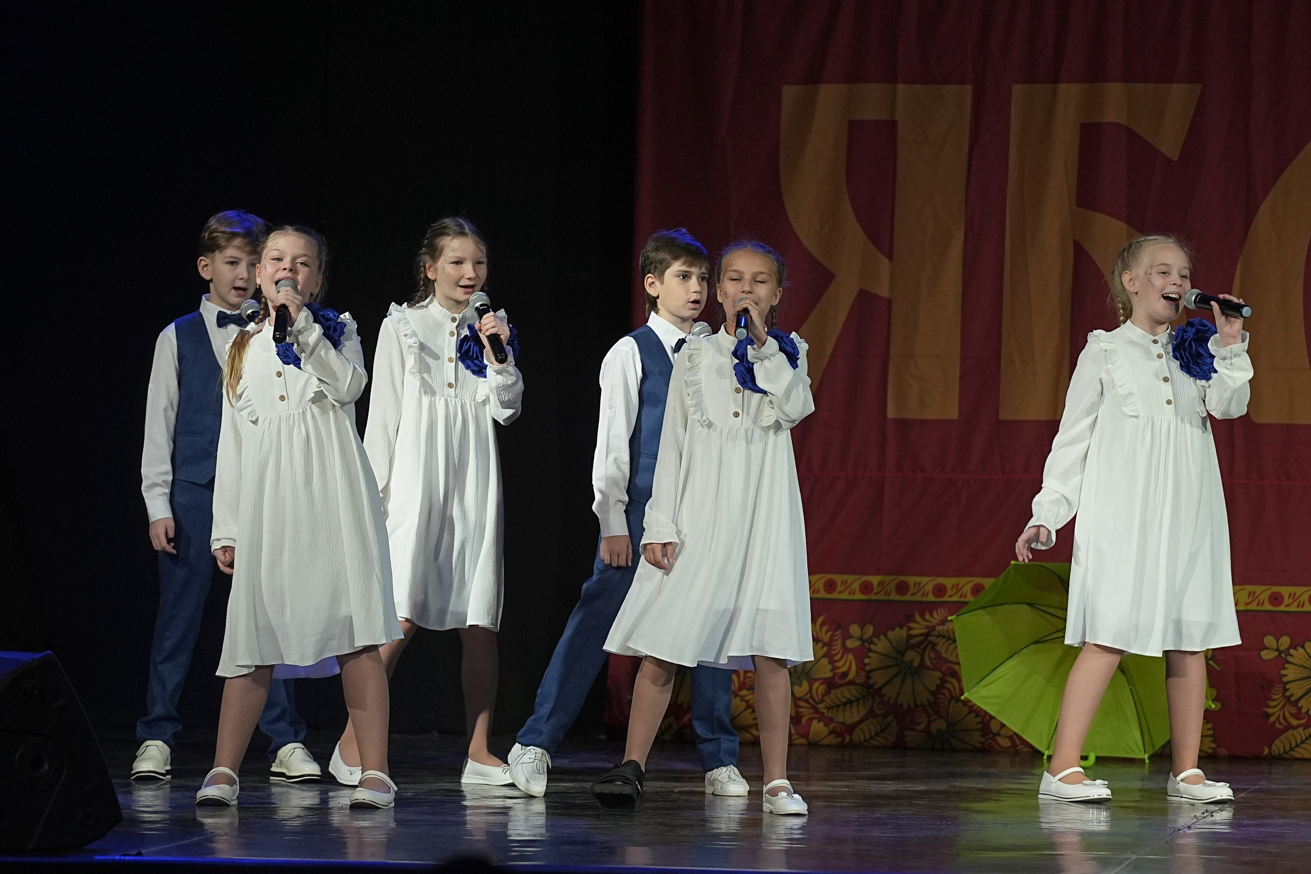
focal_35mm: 189
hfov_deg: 10.9
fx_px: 6883
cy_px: 437
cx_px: 656
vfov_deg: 7.3
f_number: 4
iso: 2000
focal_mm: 126
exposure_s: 1/400
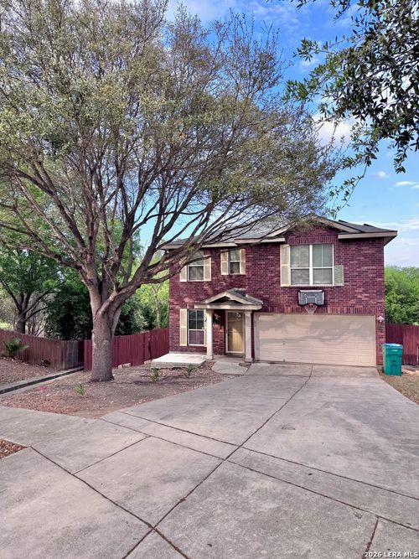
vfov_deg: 71.6
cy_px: 280
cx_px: 210
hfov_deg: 56.8
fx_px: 387
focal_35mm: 24
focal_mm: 6.76
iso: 80
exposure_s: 1/730
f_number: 1.78
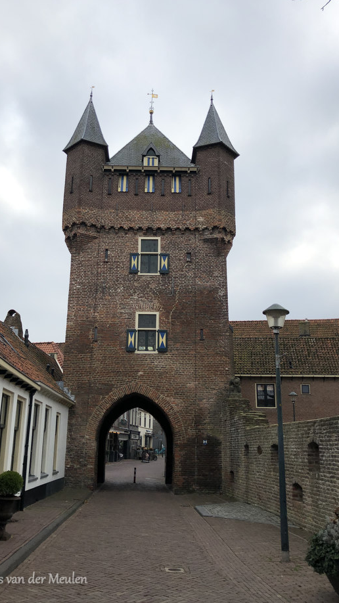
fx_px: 496
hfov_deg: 37.7
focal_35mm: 31
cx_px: 154
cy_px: 305
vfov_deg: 62.6
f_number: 1.8
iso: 20
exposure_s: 1/952
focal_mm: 3.99
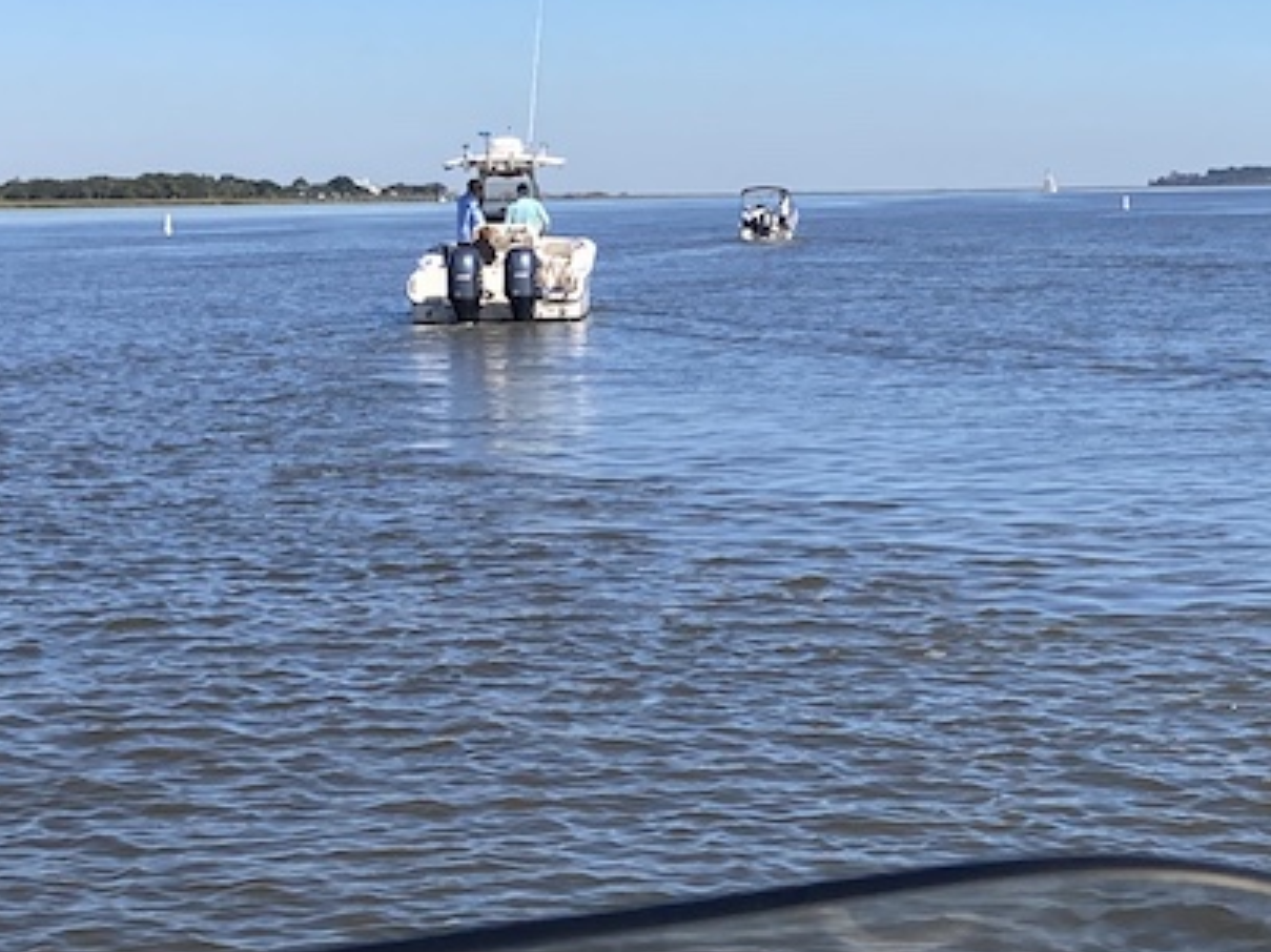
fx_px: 3267
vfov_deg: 16.6
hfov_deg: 22.0
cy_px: 388
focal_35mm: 89
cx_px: 773
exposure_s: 1/2558
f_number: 1.8
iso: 20
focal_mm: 3.99
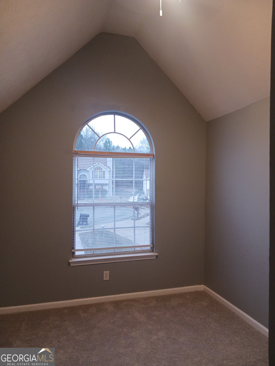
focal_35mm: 27
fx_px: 286
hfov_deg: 51.4
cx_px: 138
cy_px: 183
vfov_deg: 65.3
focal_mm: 4
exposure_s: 1/24
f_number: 1.8
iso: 250
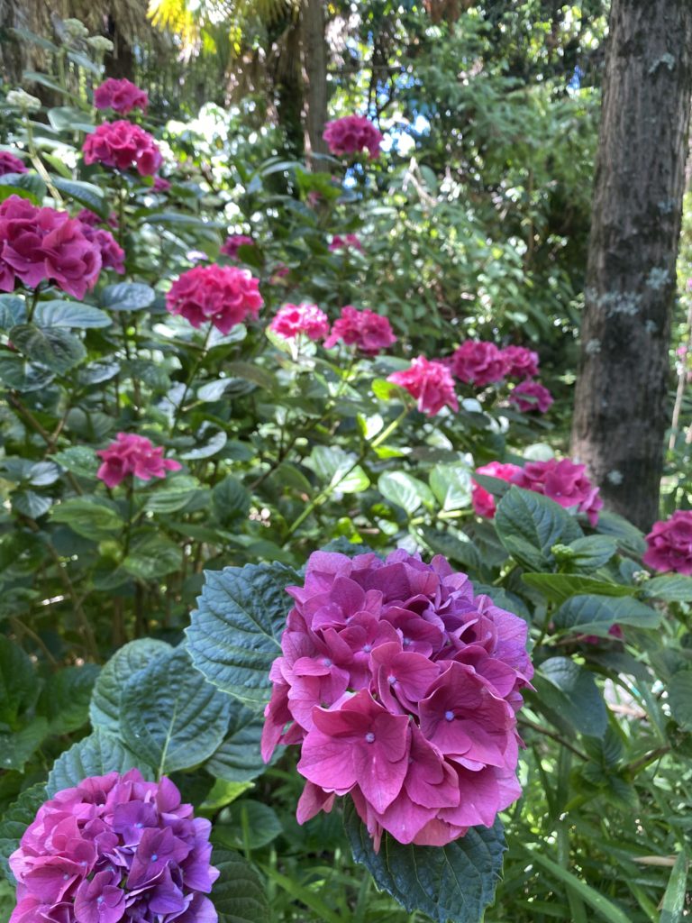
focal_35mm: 26
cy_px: 462
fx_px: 693
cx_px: 346
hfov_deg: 53.1
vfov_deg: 67.3
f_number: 1.8
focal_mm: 4.25
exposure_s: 1/61
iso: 125
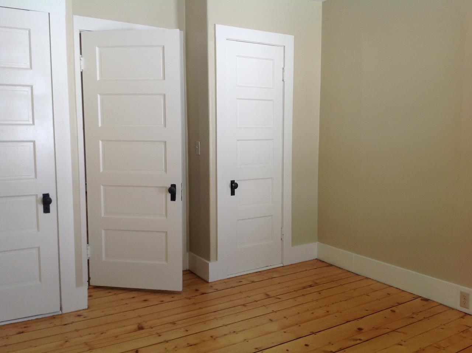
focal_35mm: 35
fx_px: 477
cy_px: 176
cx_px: 236
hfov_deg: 52.7
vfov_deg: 40.6
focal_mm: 4.28
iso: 50
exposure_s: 1/60
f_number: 2.4
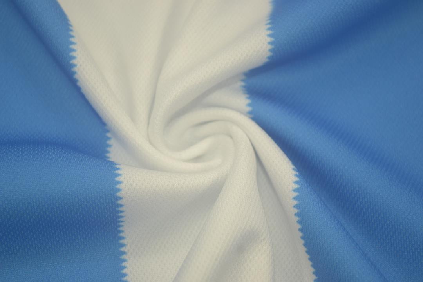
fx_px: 969
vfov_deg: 16.6
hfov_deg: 24.6
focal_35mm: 82
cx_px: 212
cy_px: 141
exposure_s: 1/80
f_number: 5.6
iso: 200
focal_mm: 55
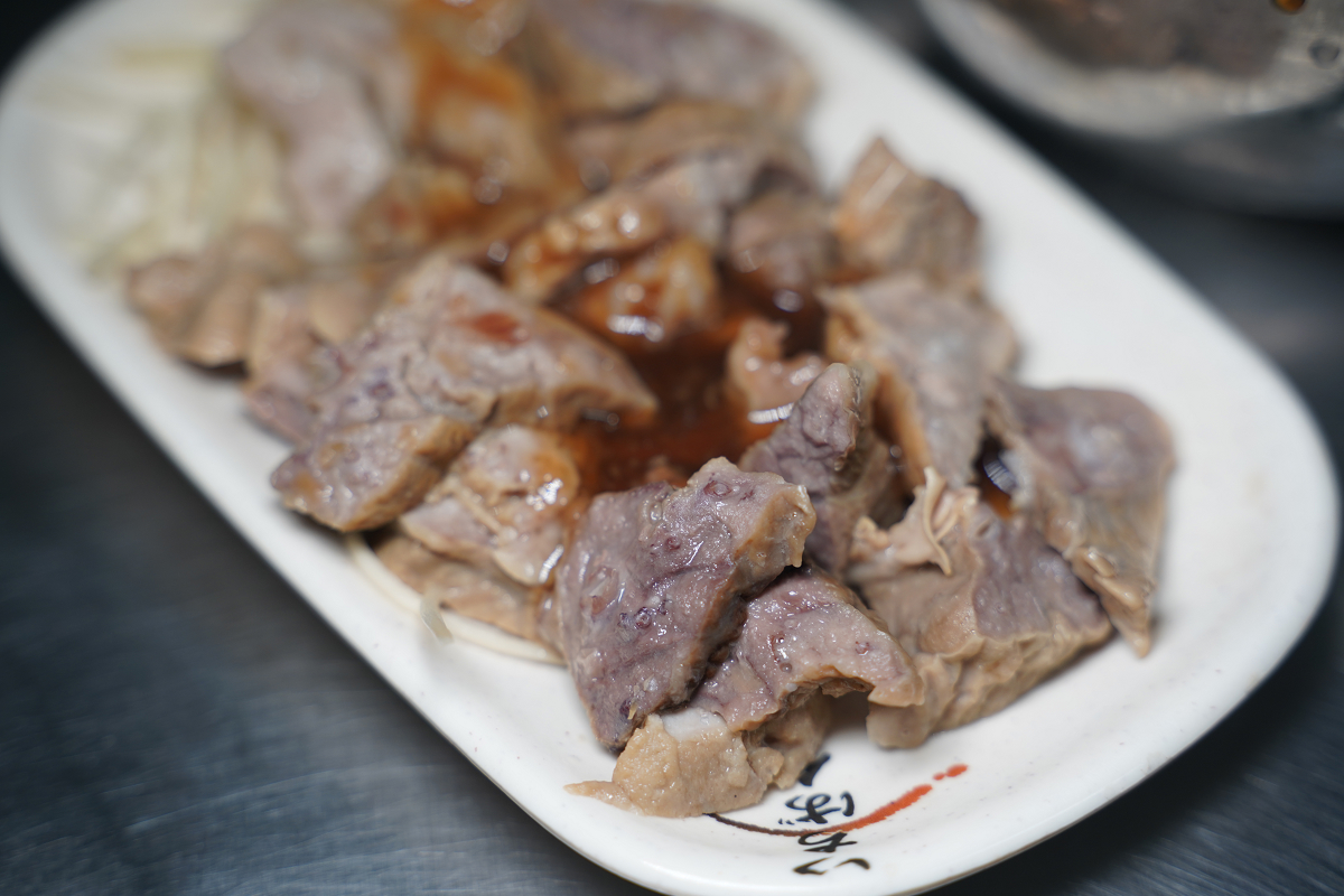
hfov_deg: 27.0
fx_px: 2800
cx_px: 672
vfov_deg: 18.2
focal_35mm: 75
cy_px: 448
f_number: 4
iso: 250
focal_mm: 75
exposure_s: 1/80
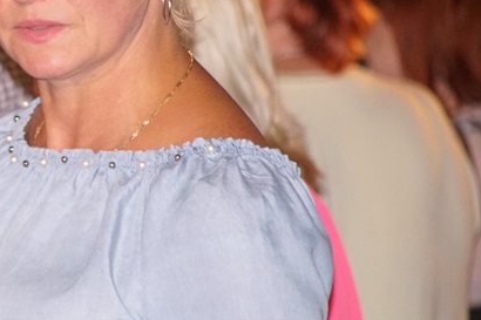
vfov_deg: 1.9
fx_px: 9776
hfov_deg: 2.8
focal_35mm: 732
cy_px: 122
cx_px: -54
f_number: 6.3
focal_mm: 200
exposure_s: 1/60
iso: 2500
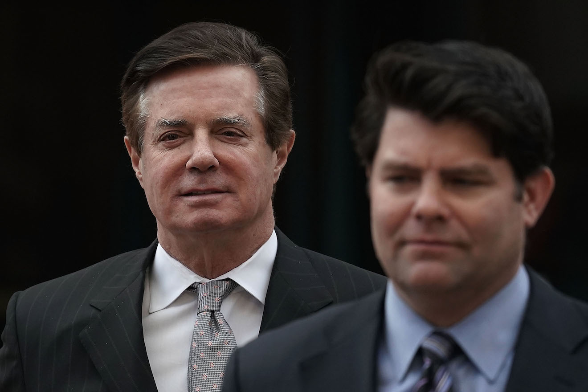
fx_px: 4851
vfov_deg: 4.6
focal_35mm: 297
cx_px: 294
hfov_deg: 6.9
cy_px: 196
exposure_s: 1/1250
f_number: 5.6
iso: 1600
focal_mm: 297
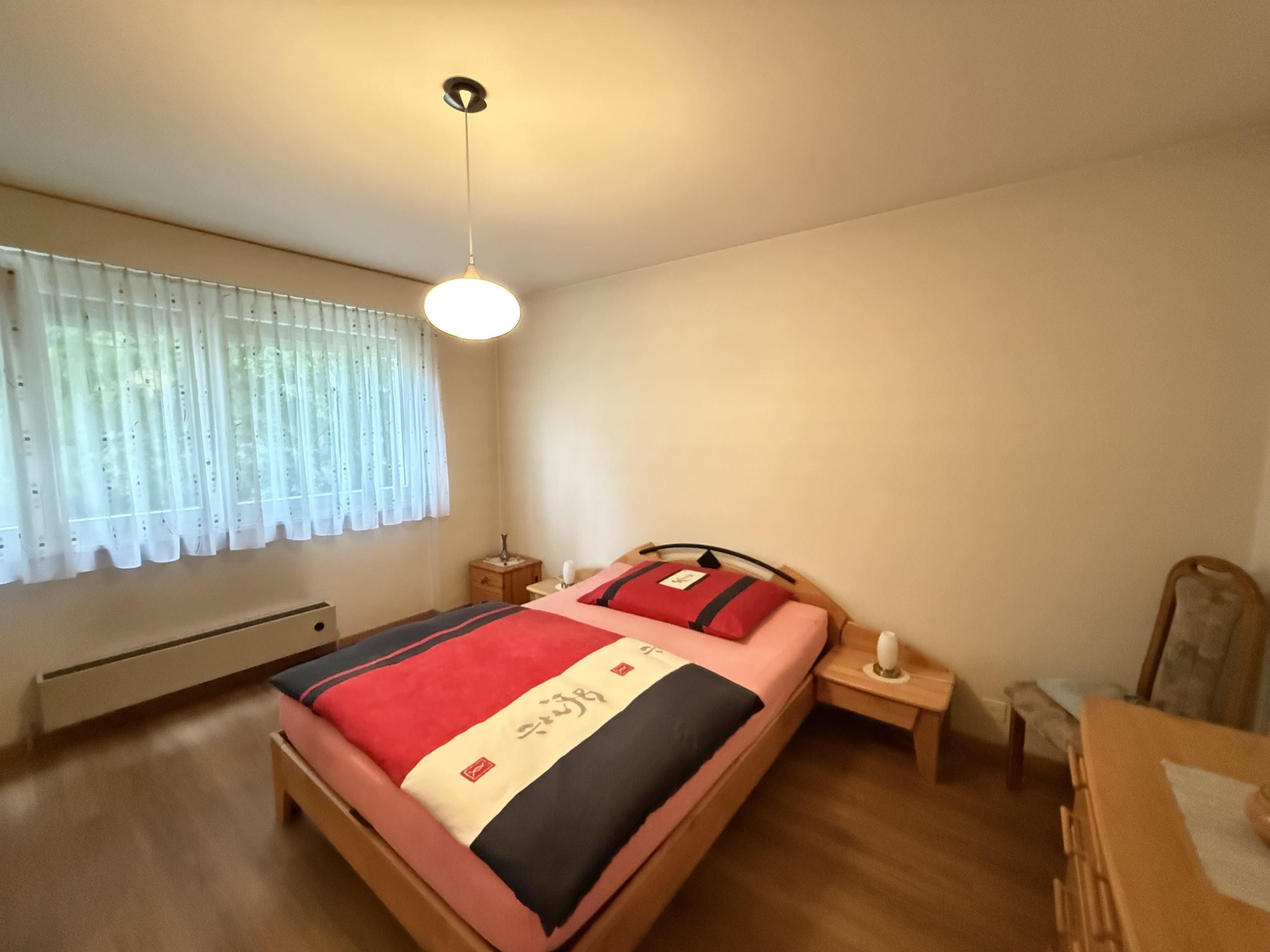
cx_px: 635
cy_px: 476
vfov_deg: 85.7
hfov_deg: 102.1
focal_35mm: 14
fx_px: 514
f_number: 2.2
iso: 1250
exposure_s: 1/33
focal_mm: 2.22
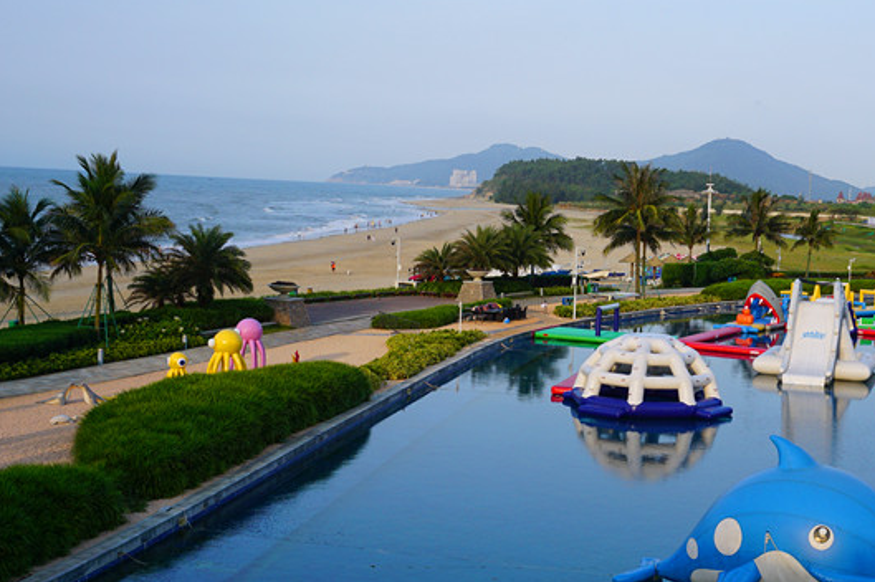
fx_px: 1379
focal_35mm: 57
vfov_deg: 23.8
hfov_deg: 34.6
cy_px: 287
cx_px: 634
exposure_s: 1/100
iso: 100
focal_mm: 25
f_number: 9
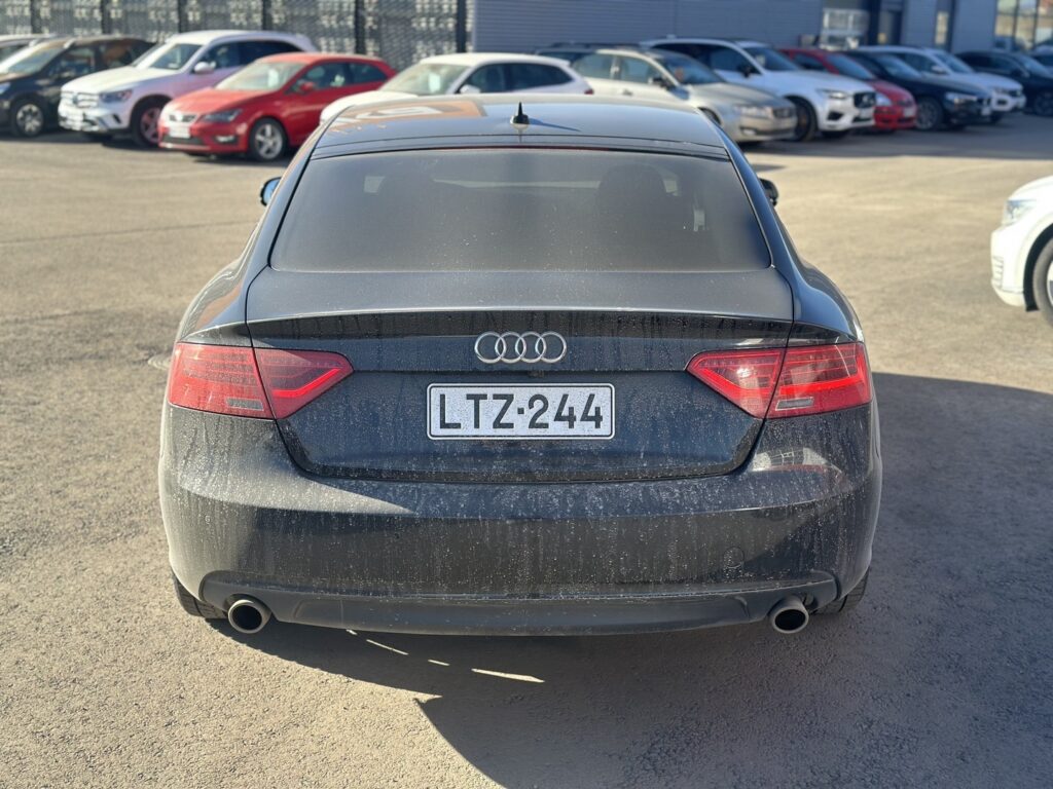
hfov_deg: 39.7
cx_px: 526
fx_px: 1460
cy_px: 394
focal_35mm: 48
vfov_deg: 30.3
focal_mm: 6.86
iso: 80
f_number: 1.78
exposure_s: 1/1171
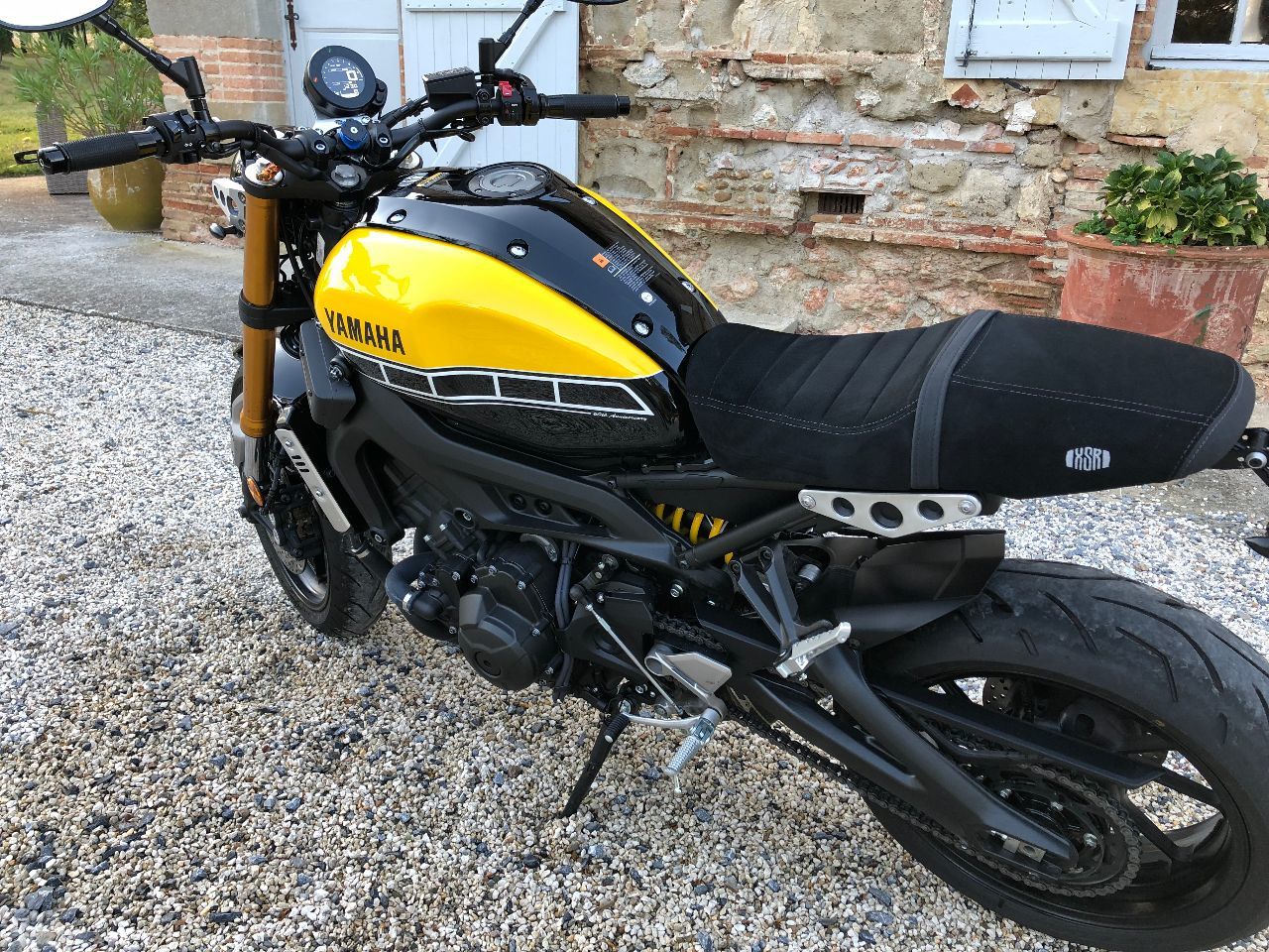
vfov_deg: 49.7
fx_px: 1026
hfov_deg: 63.4
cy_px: 476
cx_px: 634
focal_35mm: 28
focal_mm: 4
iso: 40
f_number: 1.8
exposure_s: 1/115
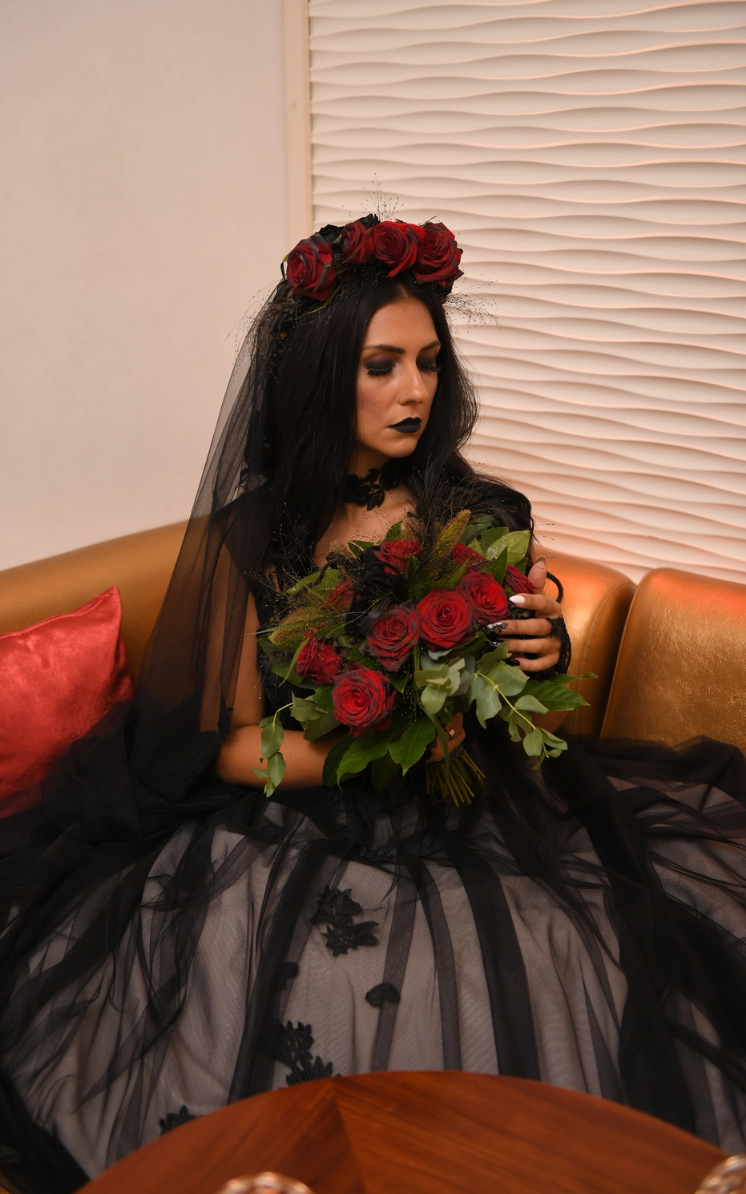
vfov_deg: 50.4
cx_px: 365
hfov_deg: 32.8
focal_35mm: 39
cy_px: 595
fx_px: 1269
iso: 640
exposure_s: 1/250
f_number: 2.8
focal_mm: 38
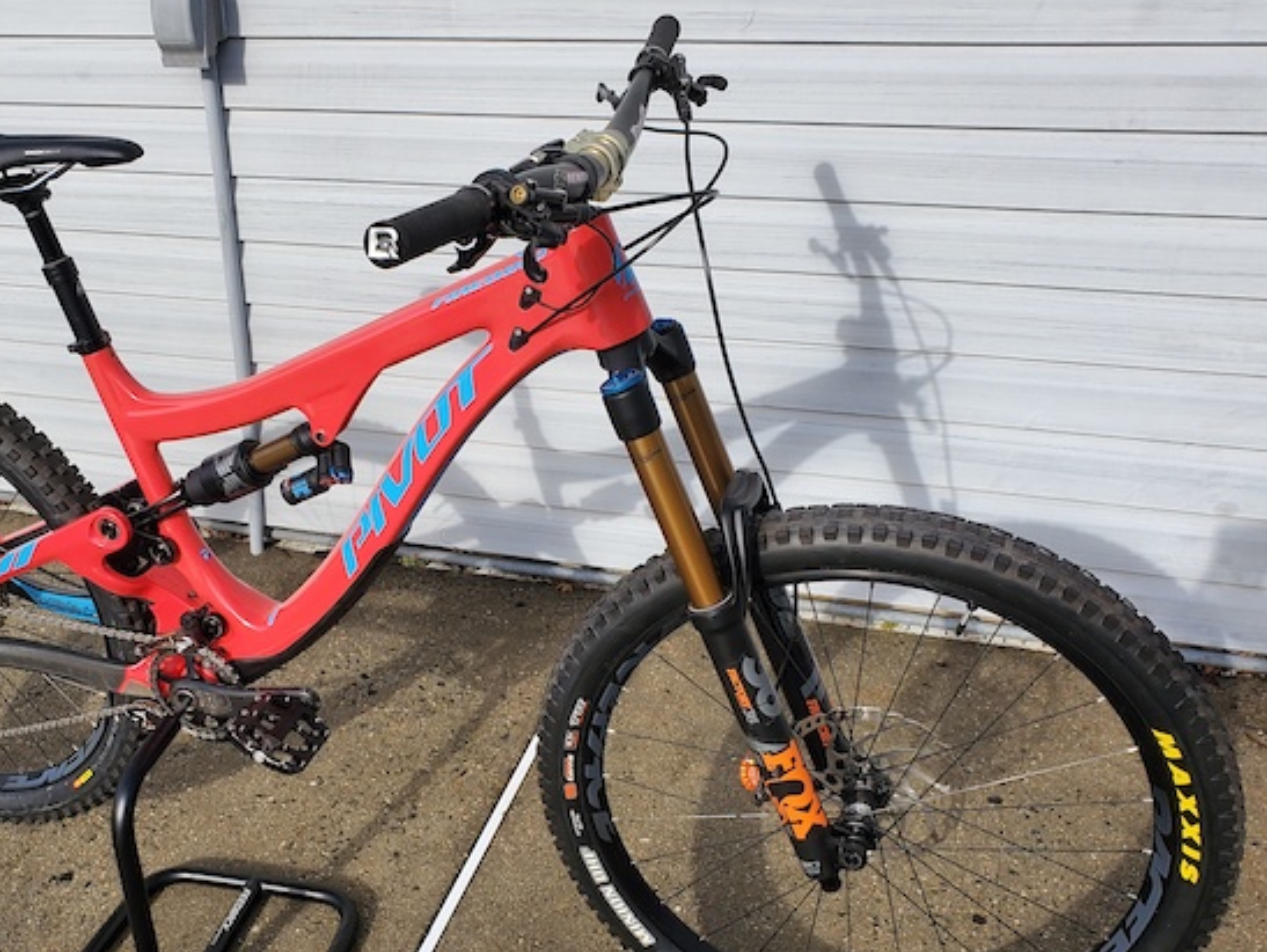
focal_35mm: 38
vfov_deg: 37.5
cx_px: 463
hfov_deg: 48.4
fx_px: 1392
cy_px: 591
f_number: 2.4
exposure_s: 1/1296
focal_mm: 4.3
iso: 50
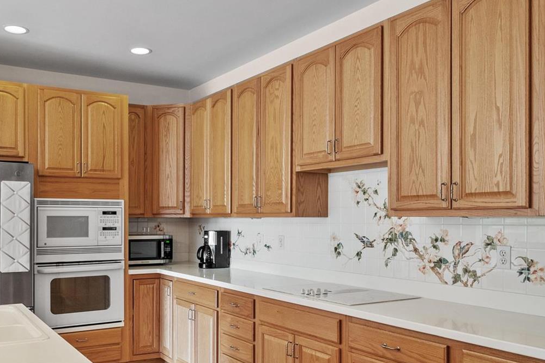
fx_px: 484
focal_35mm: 32
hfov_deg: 57.8
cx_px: 196
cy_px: 221
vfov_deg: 40.9
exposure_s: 1/1.67
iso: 400
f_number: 8
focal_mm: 10
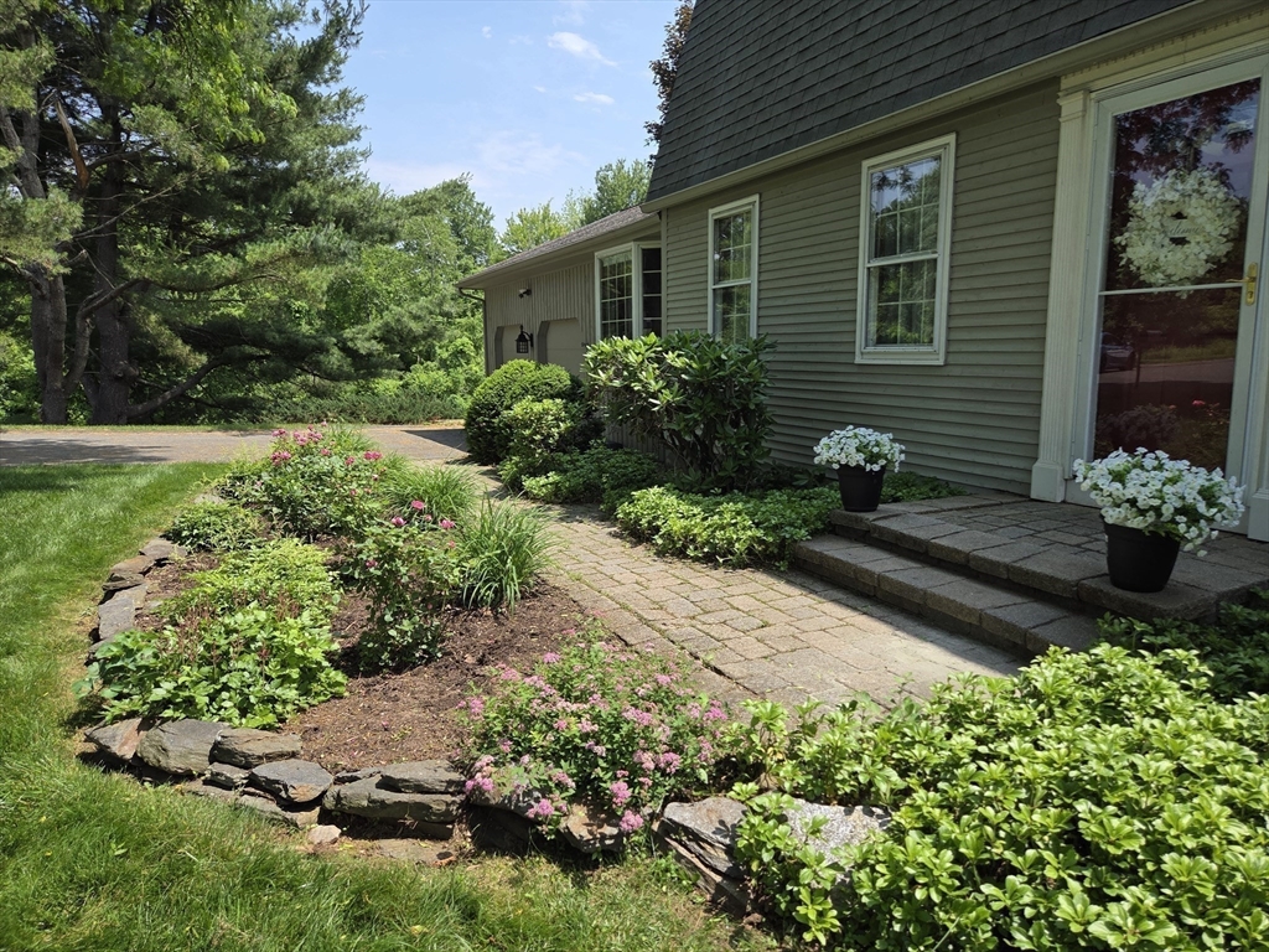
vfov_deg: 58.9
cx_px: 634
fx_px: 843
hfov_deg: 73.9
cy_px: 476
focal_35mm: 23
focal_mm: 5.4
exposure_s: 1/3067
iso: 80
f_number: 1.8
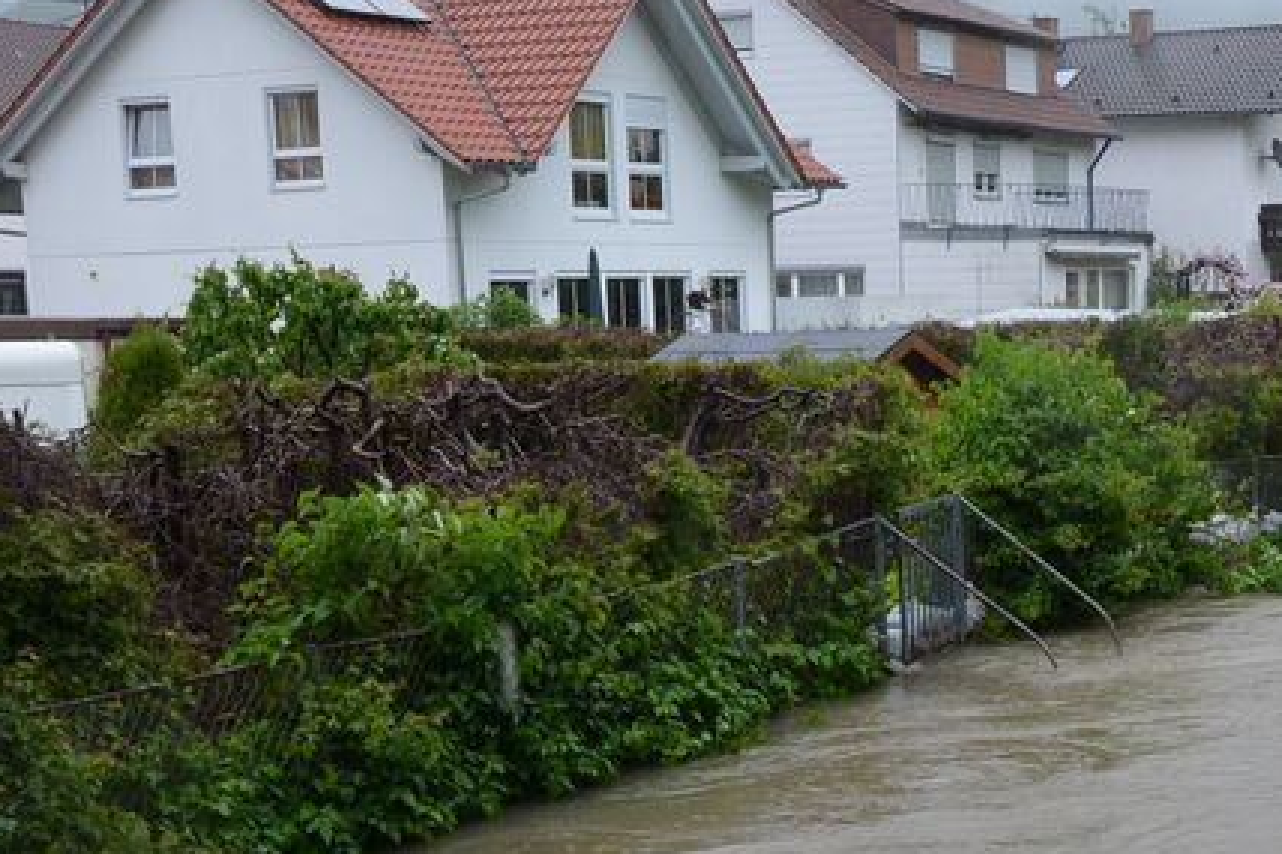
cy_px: 818
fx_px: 2243
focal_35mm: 63
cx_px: 1237
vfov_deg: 21.0
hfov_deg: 30.0
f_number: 5.6
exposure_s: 1/125
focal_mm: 18
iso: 200
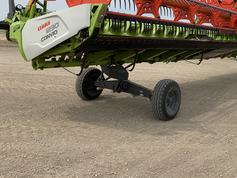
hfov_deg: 45.5
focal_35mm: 41
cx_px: 142
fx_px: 281
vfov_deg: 34.4
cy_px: 44
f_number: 1.8
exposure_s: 1/2755
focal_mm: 4.25
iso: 25
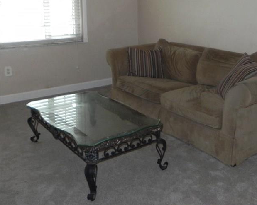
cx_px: 210
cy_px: 51
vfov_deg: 34.9
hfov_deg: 41.7
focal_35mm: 42
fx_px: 319
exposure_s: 1/30
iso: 200
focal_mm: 4.6
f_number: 2.8
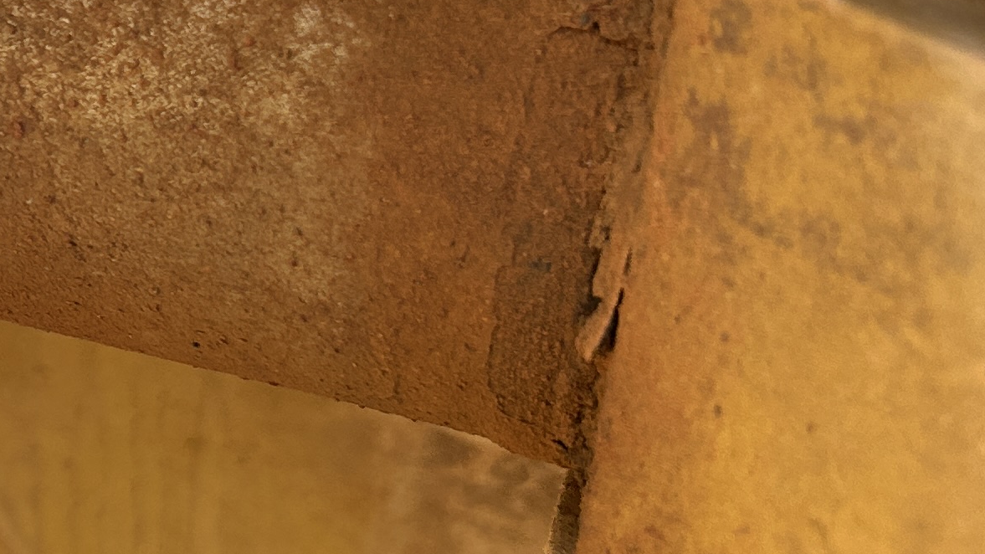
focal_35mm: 97
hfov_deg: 19.3
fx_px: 2533
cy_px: -56
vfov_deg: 12.3
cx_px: -487
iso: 50
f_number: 1.5
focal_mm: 5.7
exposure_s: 1/594
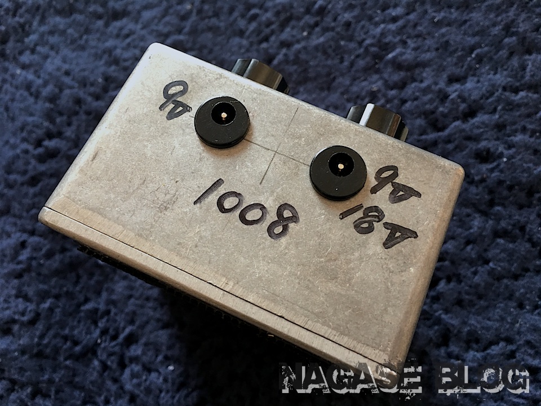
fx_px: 453
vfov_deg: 48.2
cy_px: 203
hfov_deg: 61.7
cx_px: 270
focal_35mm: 29
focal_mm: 4.15
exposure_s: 1/15
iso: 32
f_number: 2.2
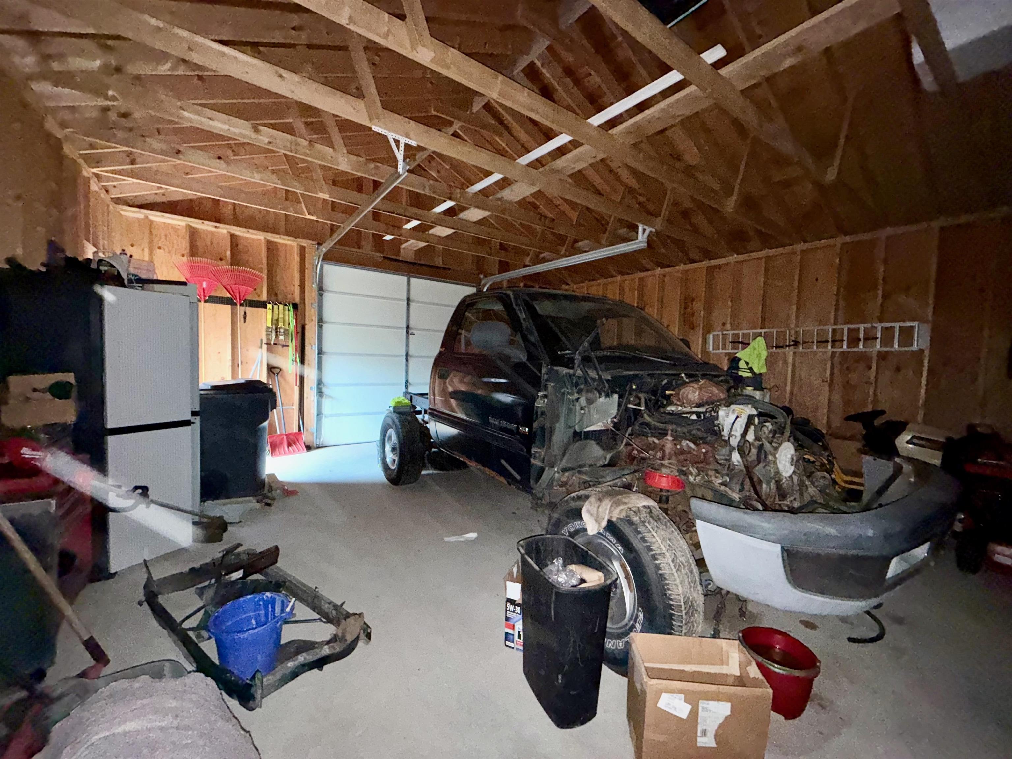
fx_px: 409
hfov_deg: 102.1
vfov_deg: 85.7
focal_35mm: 14
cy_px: 380
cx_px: 506
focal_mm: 2.22
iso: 320
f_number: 2.2
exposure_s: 1/16
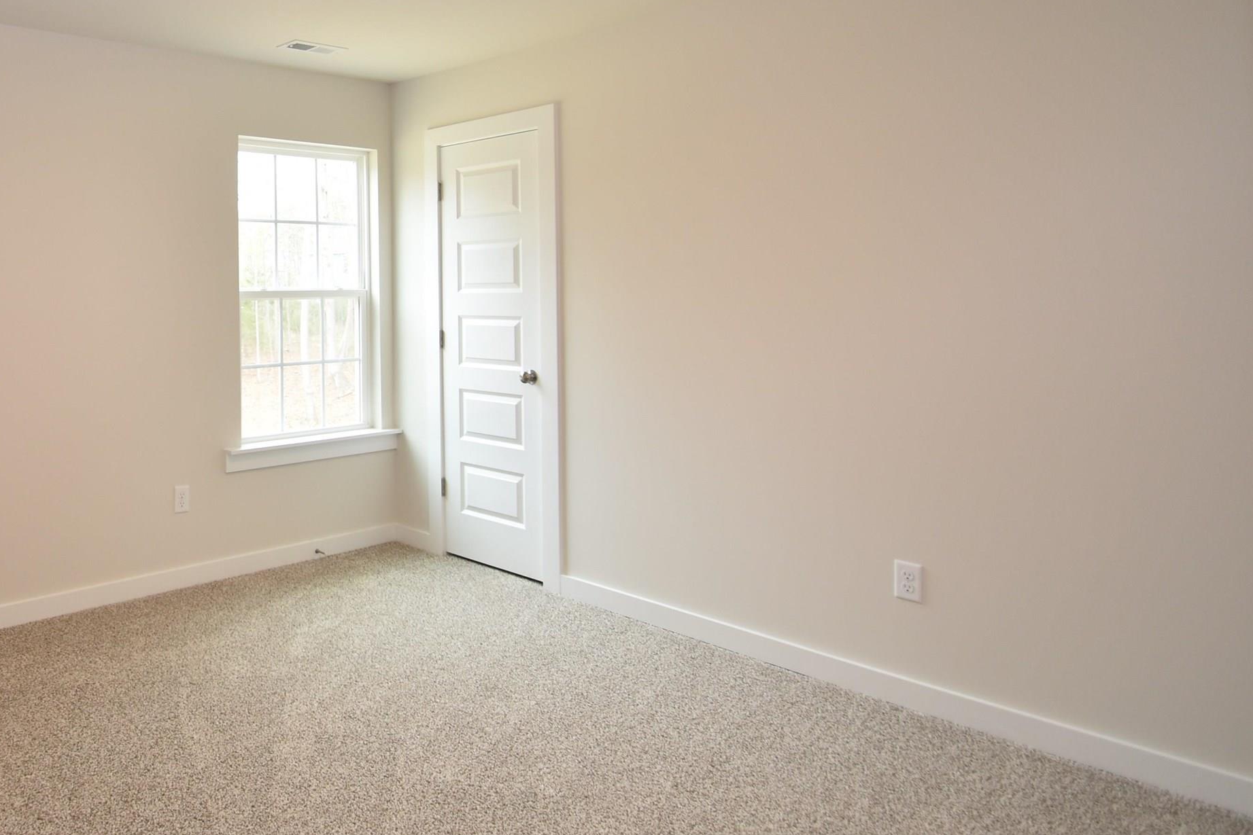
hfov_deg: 66.0
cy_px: 245
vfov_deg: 49.9
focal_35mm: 25
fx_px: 870
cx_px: 278
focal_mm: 10
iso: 400
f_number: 4
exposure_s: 1/60
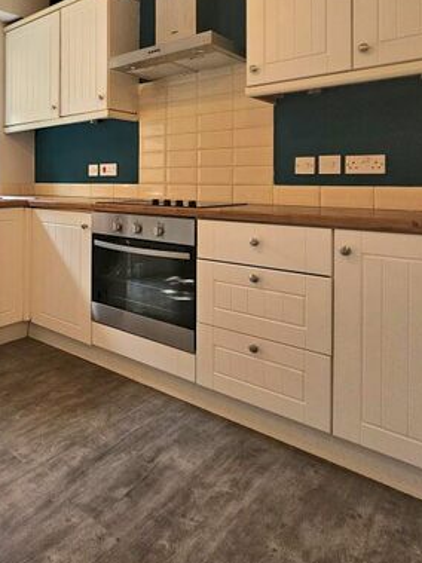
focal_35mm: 24
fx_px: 390
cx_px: 33
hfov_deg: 49.7
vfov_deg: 69.2
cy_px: 179
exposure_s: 1/77.5
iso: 125
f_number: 2.2
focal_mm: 2.2
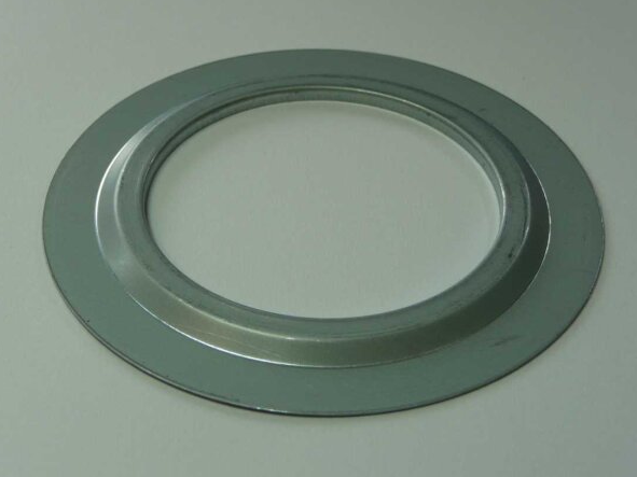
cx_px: 318
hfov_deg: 28.6
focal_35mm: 68
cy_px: 239
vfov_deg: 21.6
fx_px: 1251
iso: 100
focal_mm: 11.3
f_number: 4.5
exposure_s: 1/80
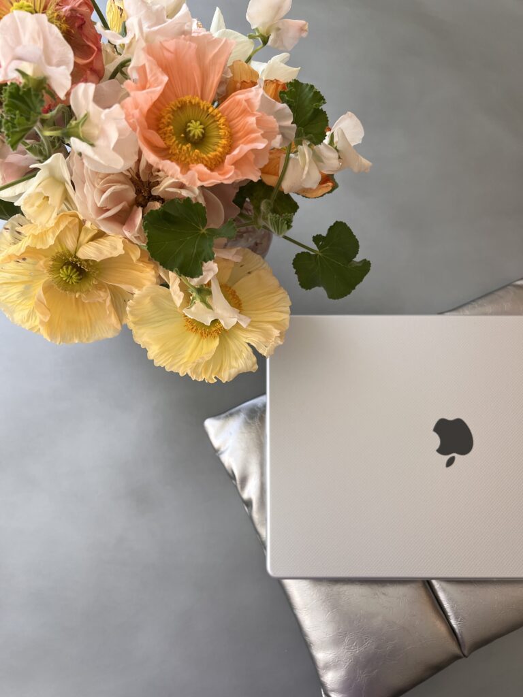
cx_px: 262
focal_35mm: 26
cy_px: 348
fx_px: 524
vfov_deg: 67.3
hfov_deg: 53.1
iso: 64
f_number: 1.5
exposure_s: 1/120
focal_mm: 5.7
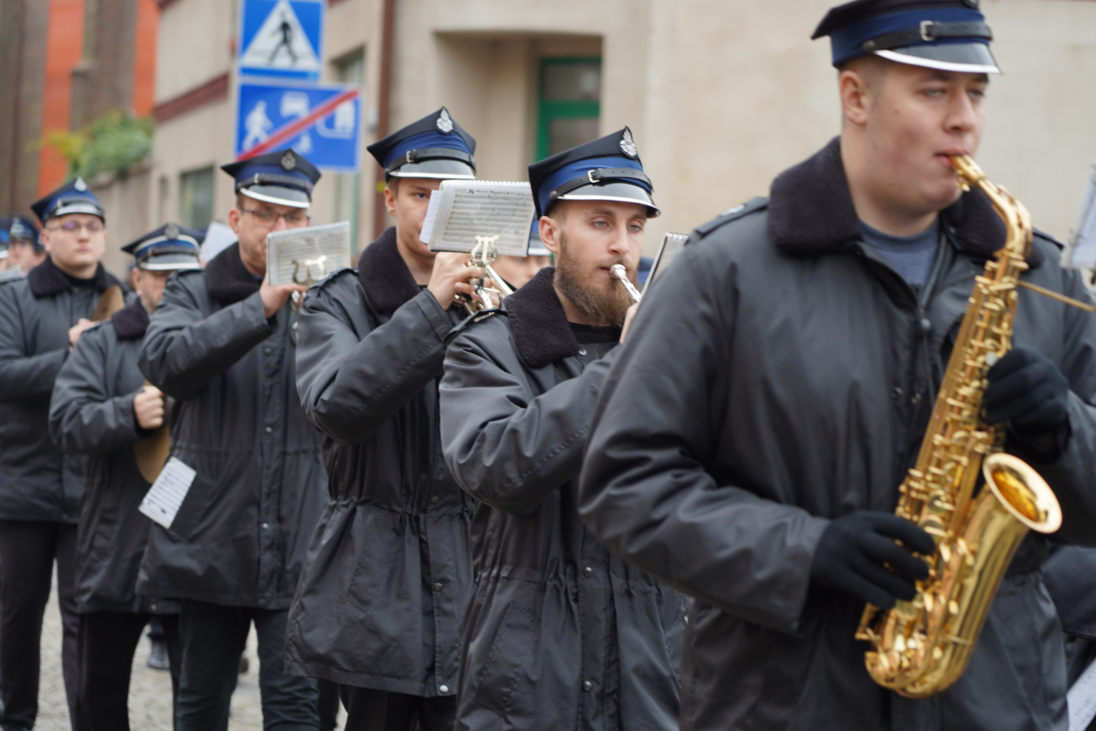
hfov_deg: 19.5
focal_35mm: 105
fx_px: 3197
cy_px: 366
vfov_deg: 13.0
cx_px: 548
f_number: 4
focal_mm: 105
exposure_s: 1/100
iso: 200
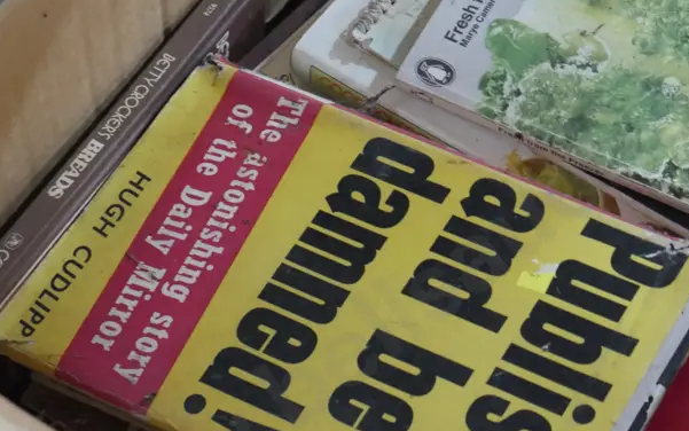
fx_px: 2104
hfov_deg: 18.5
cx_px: 532
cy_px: 221
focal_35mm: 112
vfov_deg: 11.7
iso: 3200
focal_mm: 31
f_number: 5.4
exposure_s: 1/15
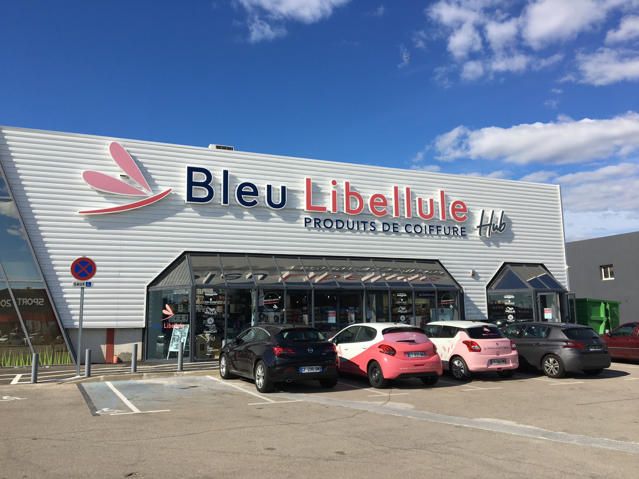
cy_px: 240
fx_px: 535
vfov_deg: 48.2
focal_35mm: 29
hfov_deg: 61.7
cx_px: 320
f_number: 2.2
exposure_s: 1/2404
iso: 25
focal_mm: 4.15
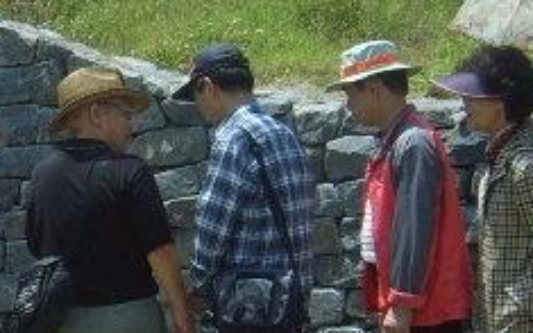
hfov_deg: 19.4
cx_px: -104
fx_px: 1467
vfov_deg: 12.9
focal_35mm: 101
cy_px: 215
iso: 50
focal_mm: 5.8
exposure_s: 1/250
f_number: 5.8
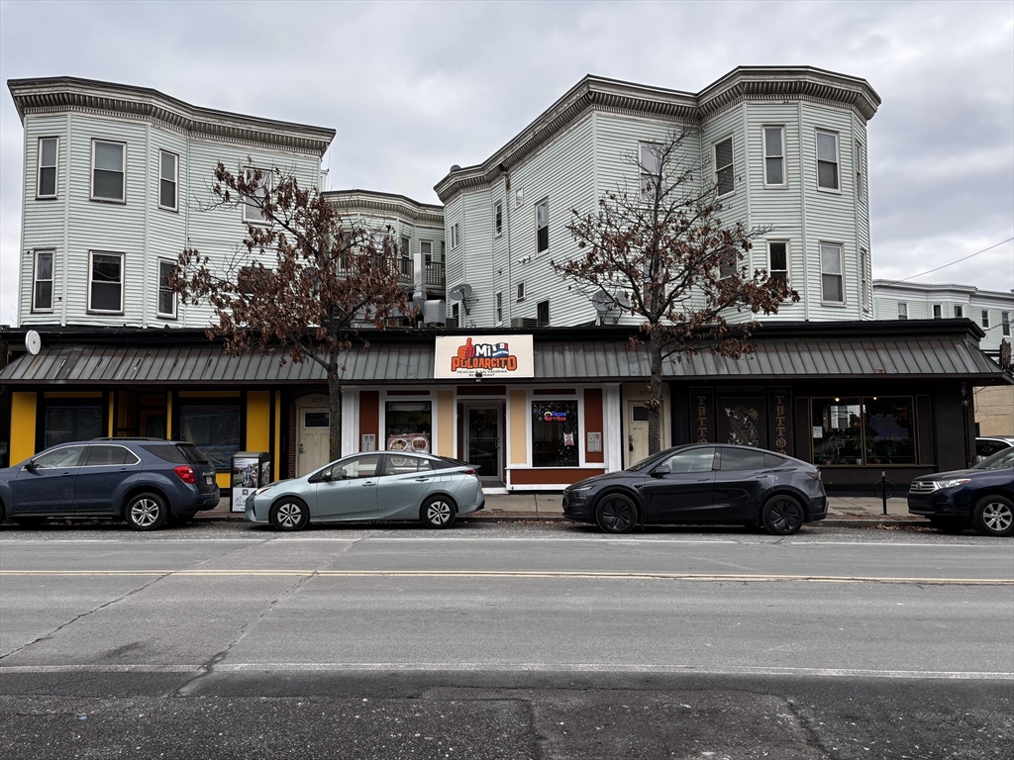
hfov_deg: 67.3
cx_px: 507
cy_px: 380
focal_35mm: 26
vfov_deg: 53.1
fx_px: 762
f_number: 1.6
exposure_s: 1/622
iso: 50
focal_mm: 5.96
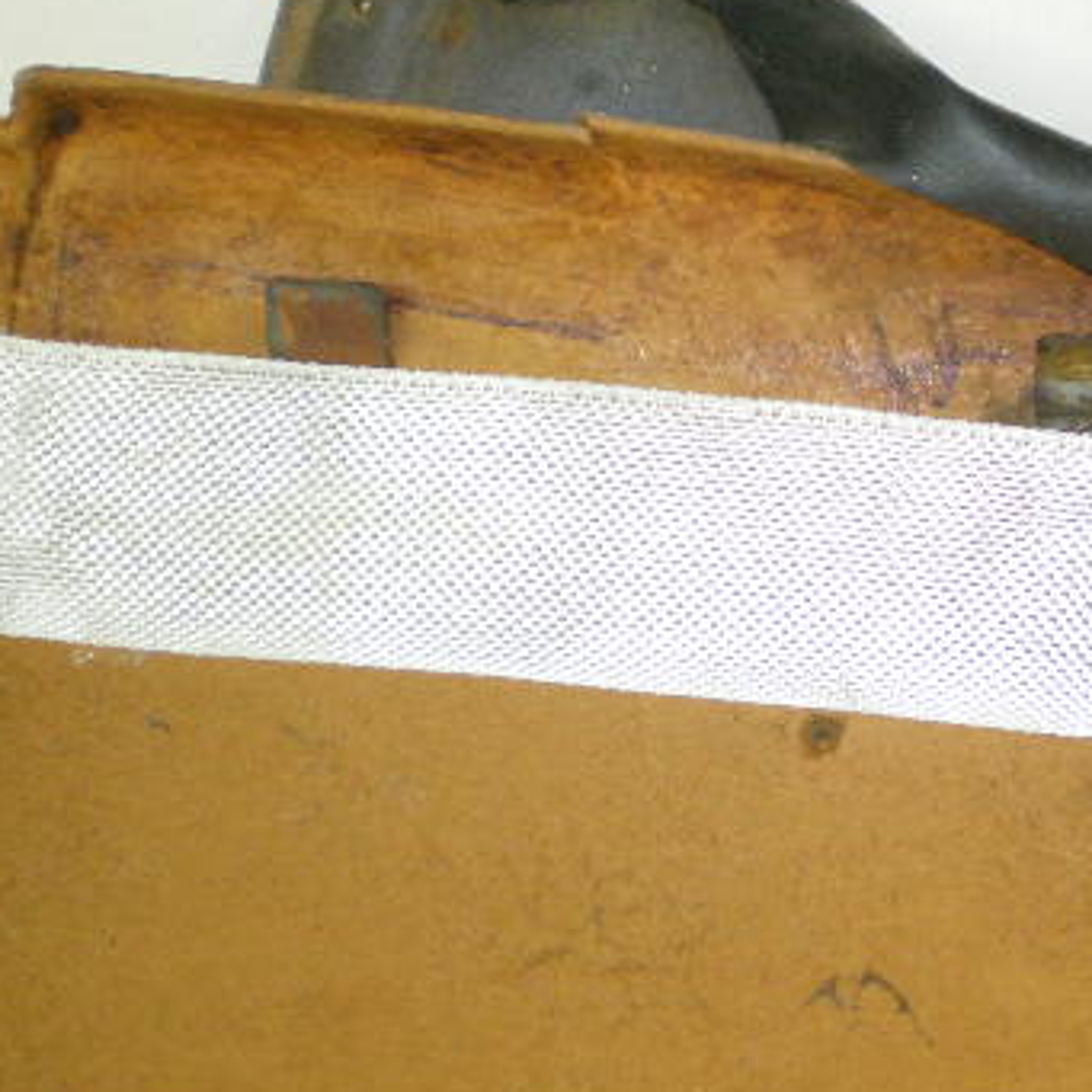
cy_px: 468
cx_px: 964
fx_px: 2248
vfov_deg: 27.3
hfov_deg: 26.5
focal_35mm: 63
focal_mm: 6.3
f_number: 3.1
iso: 400
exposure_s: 1/30
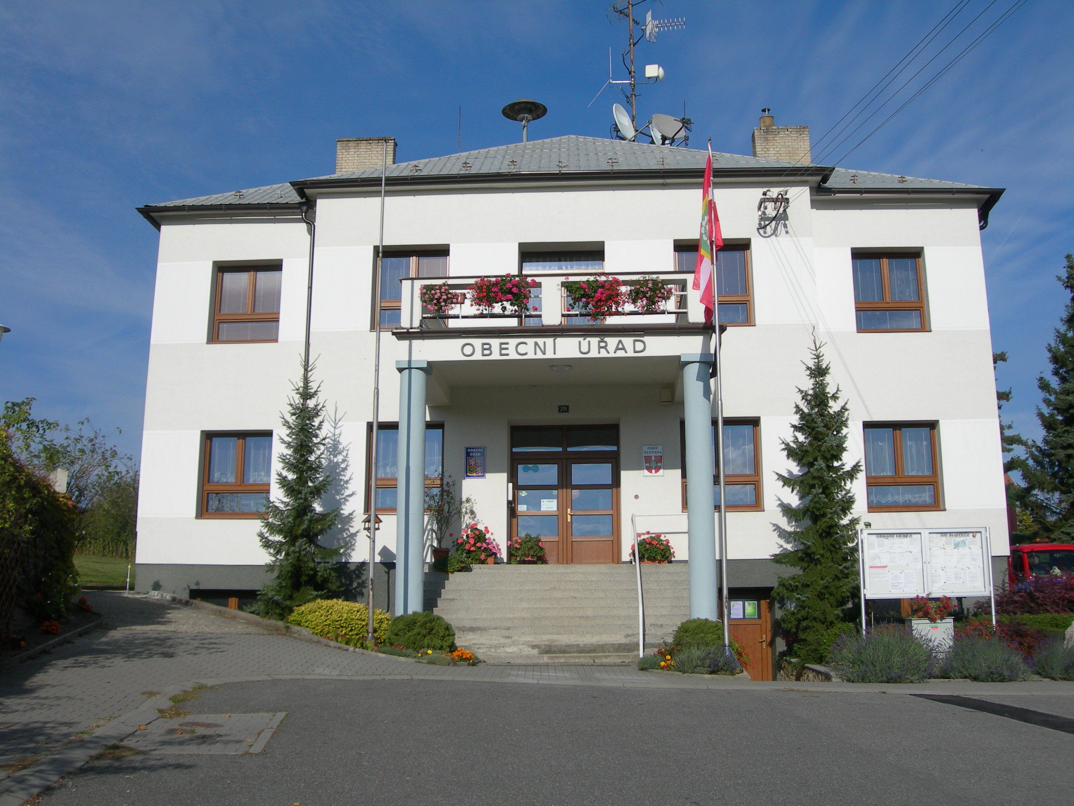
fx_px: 1179
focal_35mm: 38
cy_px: 403
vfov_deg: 37.7
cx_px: 537
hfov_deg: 49.0
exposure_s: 1/1152
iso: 50
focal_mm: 7.8
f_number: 4.8
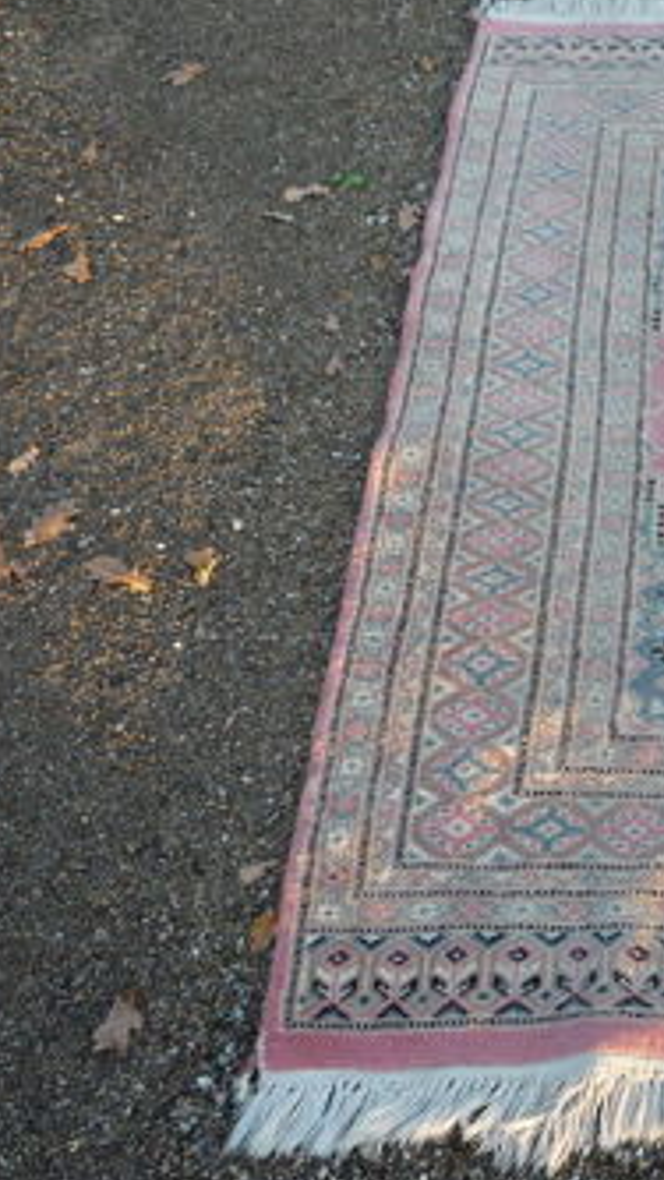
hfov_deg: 23.2
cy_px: 579
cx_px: 805
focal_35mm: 47
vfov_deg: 43.7
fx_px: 1470
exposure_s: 1/80
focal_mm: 5.2
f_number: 3.3
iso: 100
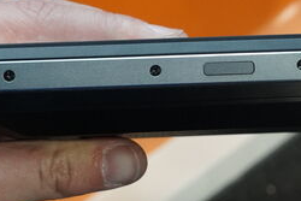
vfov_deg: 16.9
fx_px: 678
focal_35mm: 81
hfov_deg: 24.6
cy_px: 97
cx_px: 241
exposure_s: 1/160
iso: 6400
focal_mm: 33
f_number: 8
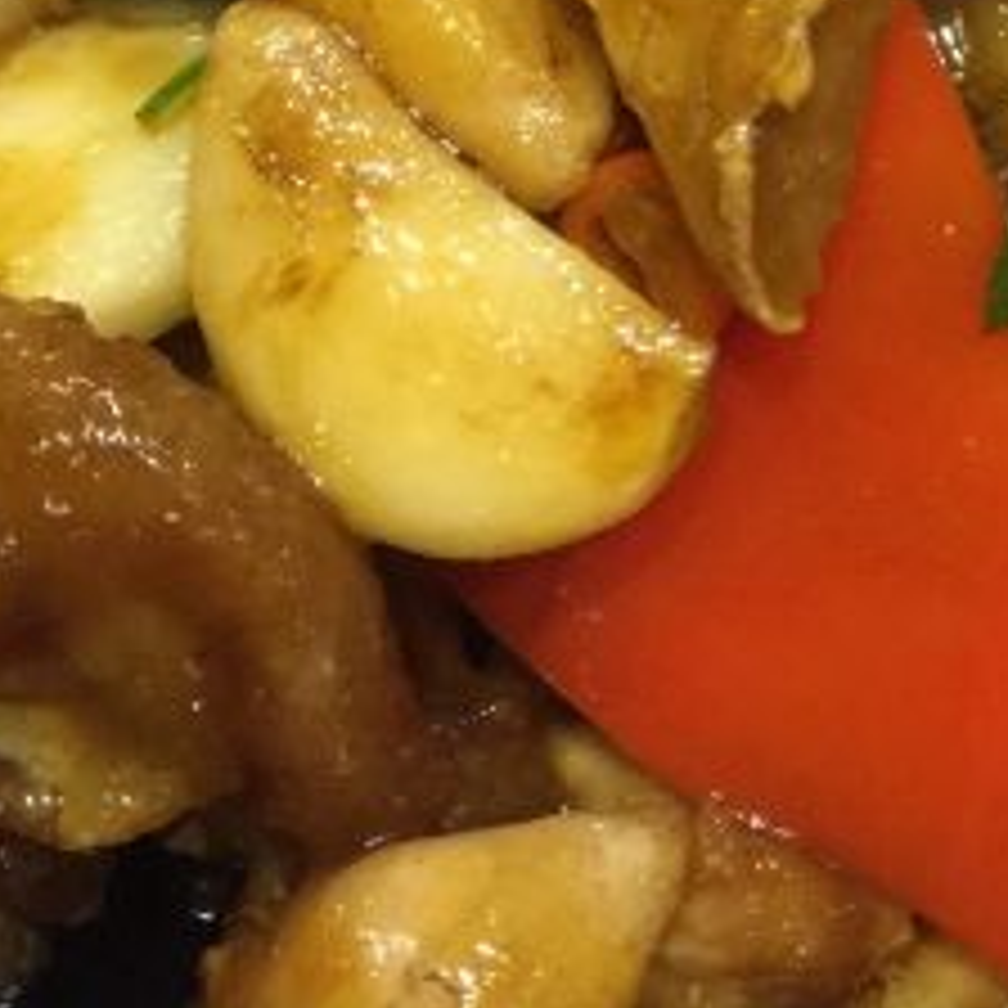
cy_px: -220
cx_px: 848
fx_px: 2636
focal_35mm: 80
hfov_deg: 21.3
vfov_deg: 20.2
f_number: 2.2
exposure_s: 1/15
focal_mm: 4.15
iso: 125
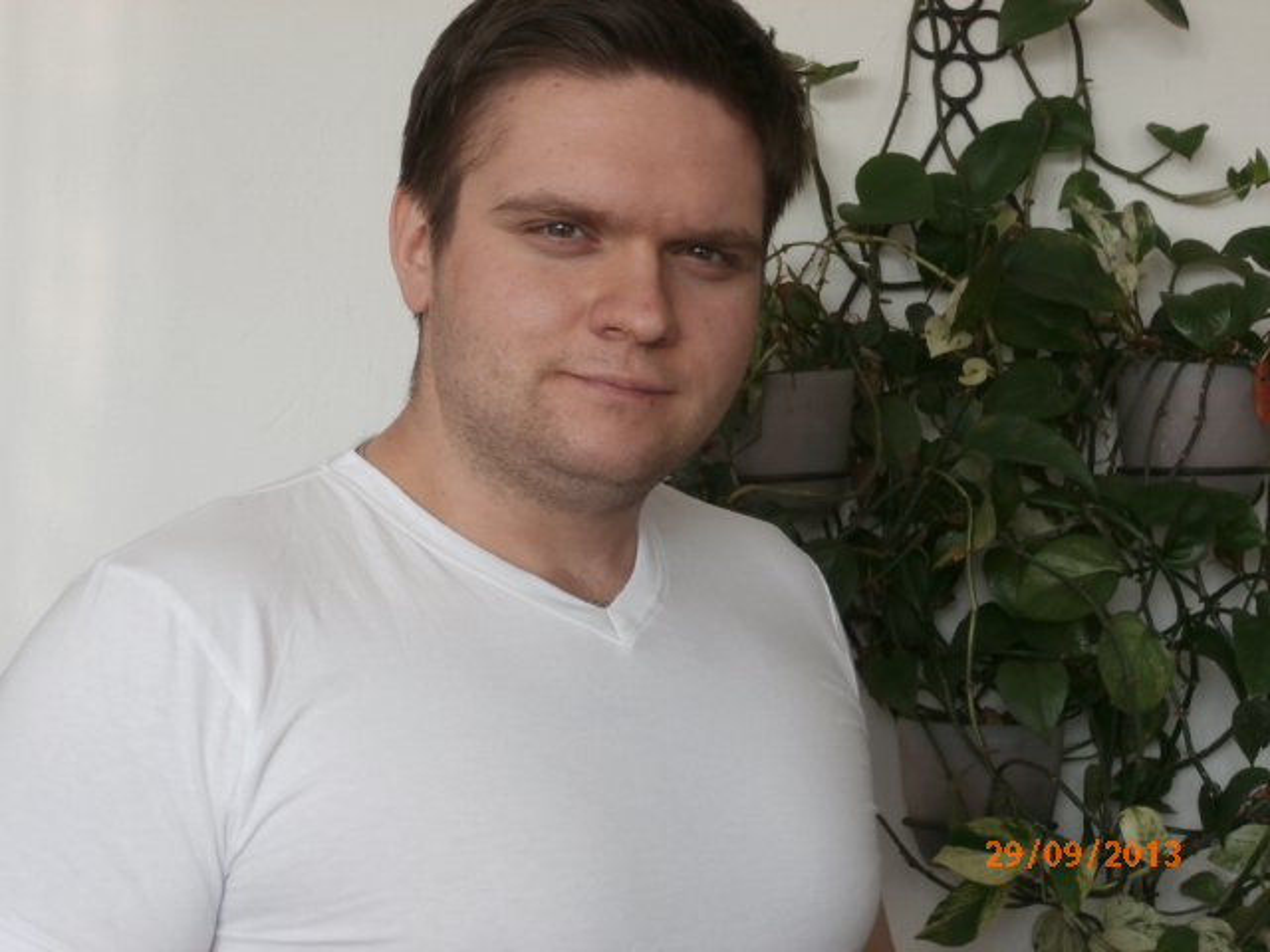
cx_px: 635
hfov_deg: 28.6
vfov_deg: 21.6
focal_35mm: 68
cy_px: 476
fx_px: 2495
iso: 100
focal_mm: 12.1
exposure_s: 1/40
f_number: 4.7
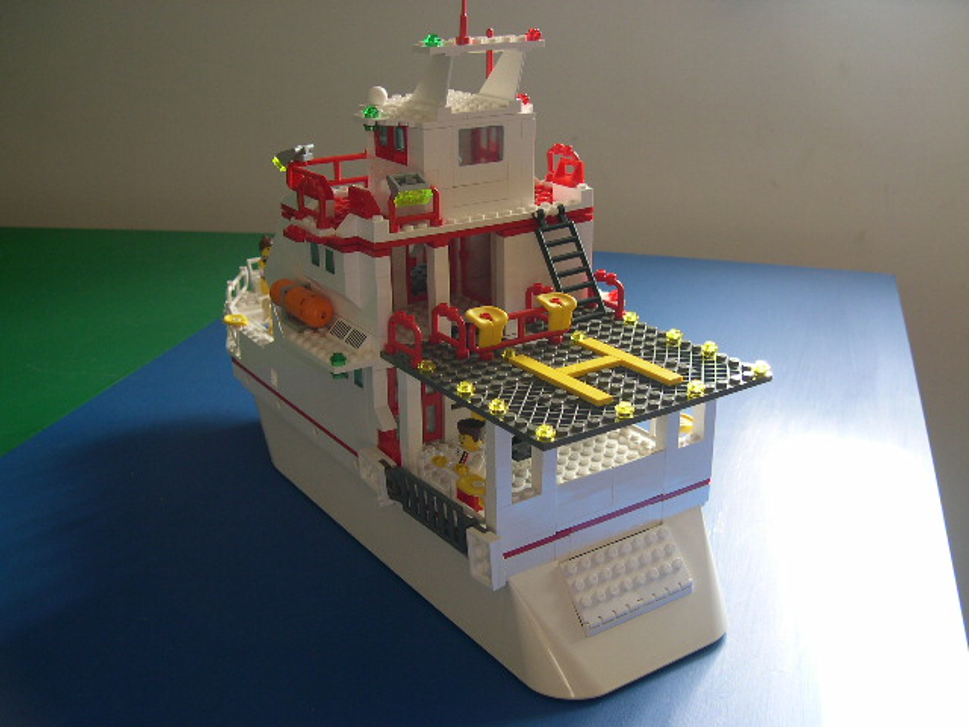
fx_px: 1064
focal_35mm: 38
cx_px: 484
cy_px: 364
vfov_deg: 37.7
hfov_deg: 49.0
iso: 100
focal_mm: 8
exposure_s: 1/31.6
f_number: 2.8
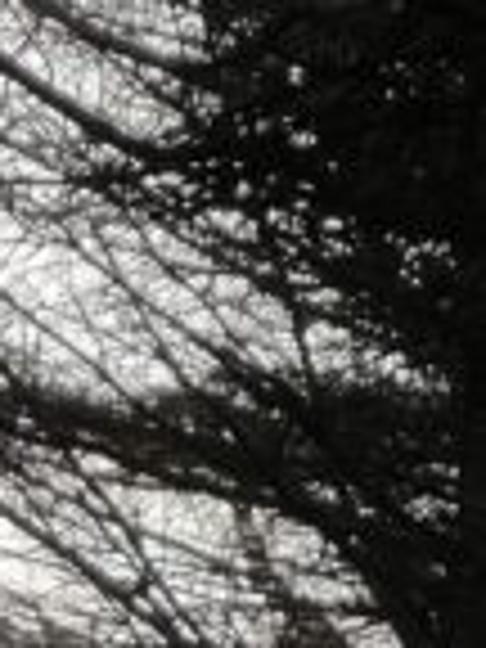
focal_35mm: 405
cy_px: 1638
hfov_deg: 3.7
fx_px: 7581
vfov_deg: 4.8
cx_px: -198
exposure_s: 1/122
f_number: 2.8
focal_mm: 9
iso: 50
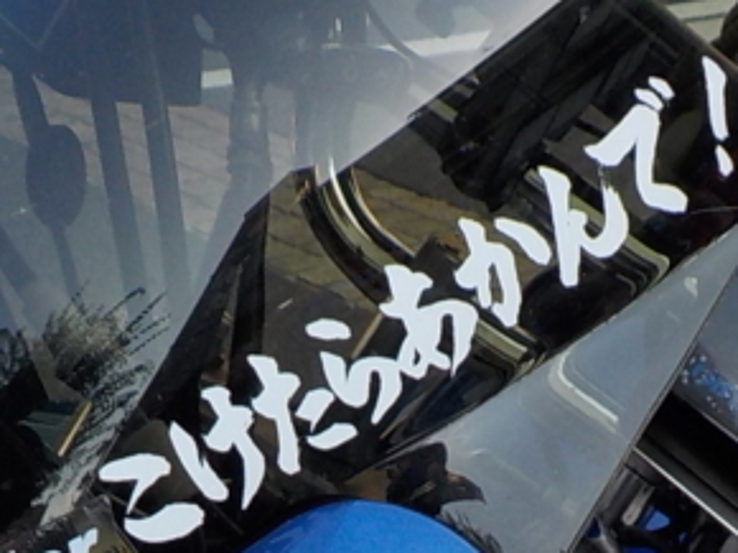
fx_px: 2258
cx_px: 405
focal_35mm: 106
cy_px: 780
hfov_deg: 18.6
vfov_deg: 13.3
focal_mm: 4.1
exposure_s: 1/250
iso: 125
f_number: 3.3
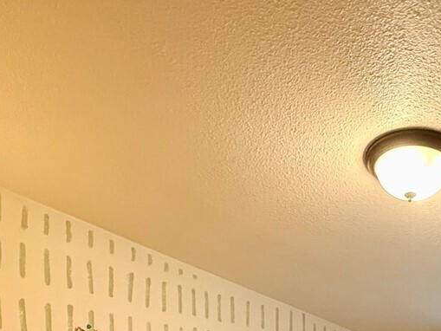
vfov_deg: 25.7
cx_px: 311
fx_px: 561
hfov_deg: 42.1
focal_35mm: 44
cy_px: 478
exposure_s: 1/59
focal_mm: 2.22
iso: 800
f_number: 2.2
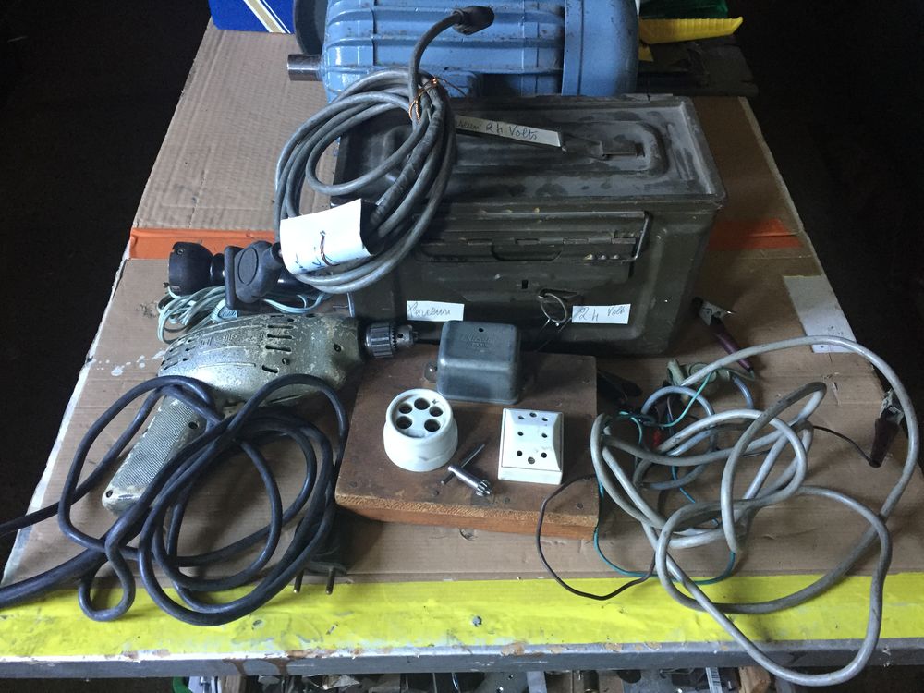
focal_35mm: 29
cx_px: 462
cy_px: 346
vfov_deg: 48.2
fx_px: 774
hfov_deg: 61.7
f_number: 2.2
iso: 250
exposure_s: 1/17
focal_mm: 4.15
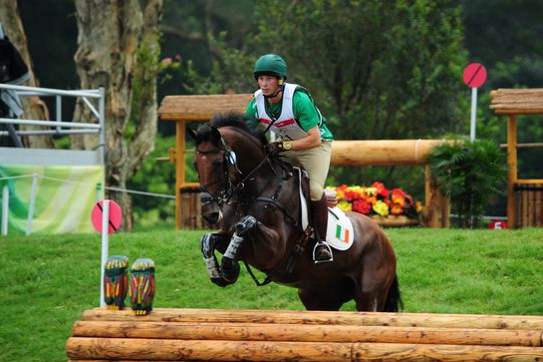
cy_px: 196
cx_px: 289
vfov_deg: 3.8
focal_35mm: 364
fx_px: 5488
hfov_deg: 5.7
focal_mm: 310
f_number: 5.3
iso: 640
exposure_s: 1/640
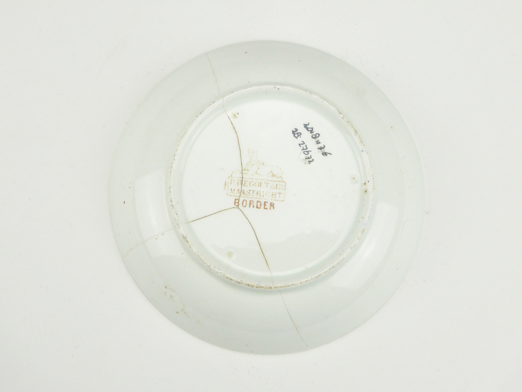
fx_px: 754
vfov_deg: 29.1
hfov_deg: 38.2
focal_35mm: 50
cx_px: 261
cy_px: 196
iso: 200
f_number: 5.6
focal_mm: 9
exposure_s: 1/100
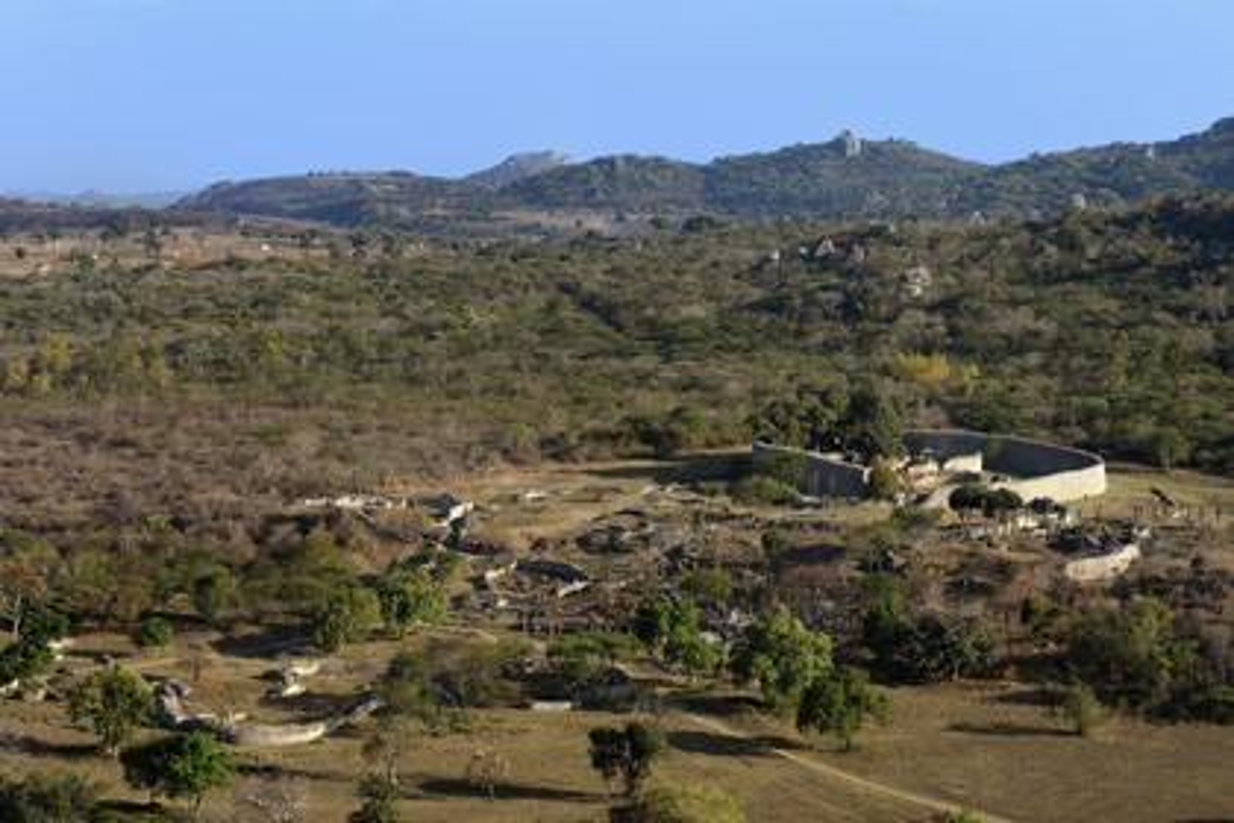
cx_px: 617
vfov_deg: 17.1
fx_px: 2742
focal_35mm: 80
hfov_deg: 25.4
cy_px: 412
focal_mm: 80
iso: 200
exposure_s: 1/250
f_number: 9
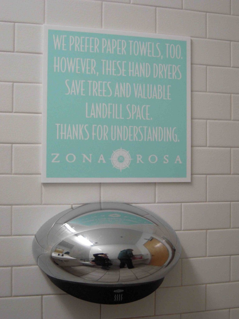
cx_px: 120
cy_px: 160
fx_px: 414
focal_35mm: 45
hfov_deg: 32.2
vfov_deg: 42.1
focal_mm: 8.1
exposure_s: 1/50
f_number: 3.3
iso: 400
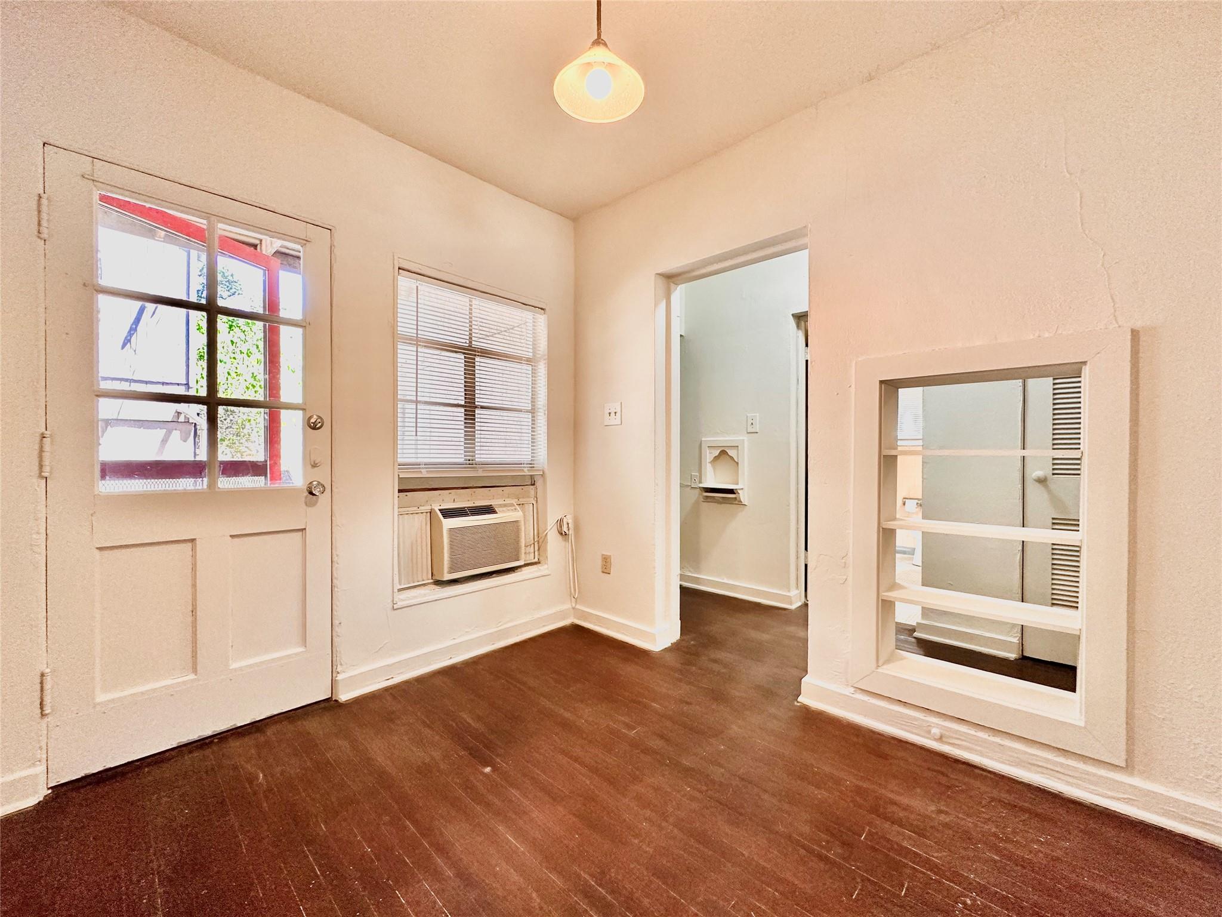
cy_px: 458
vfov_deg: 85.7
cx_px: 611
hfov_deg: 102.1
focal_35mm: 14
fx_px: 494
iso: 250
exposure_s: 1/120
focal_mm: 2.22
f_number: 2.2
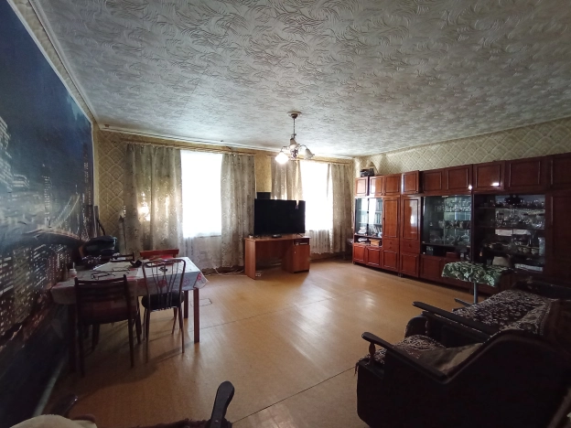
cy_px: 214
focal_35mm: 16
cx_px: 286
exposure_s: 1/33.3
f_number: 2.2
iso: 379
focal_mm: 1.65
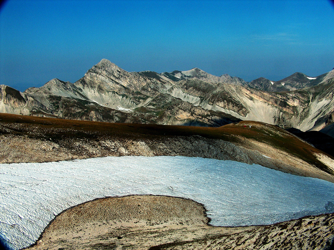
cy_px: 125
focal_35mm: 37
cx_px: 167
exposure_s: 1/250
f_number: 6.7
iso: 100
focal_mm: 7.6
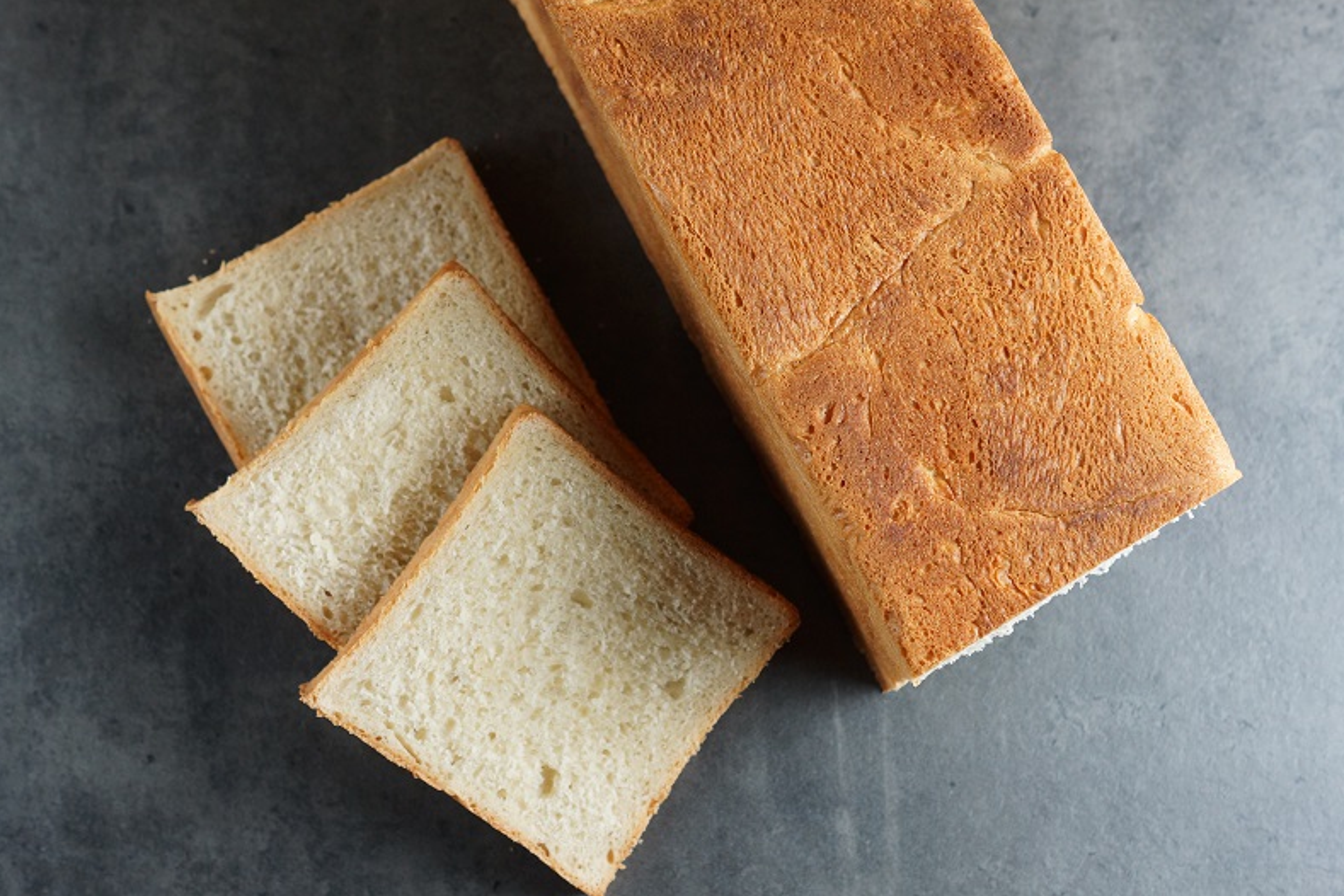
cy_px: 451
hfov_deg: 26.7
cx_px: 675
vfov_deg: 17.9
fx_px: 2837
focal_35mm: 76
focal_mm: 50
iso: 400
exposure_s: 1/80
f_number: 4
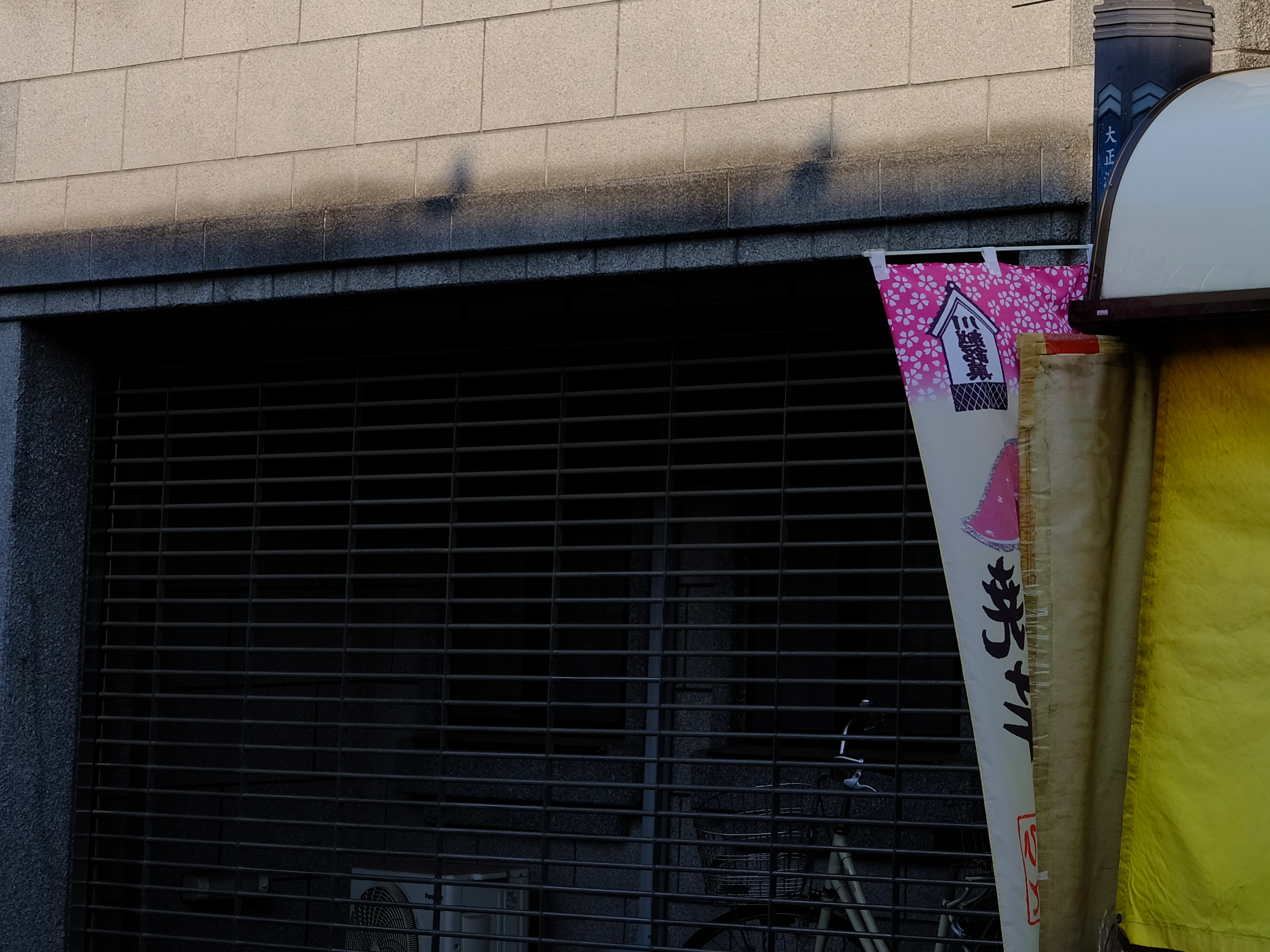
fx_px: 4513
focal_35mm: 123
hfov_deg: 14.5
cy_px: -109
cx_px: 2101
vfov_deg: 11.9
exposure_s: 1/80
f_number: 16
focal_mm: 45
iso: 200
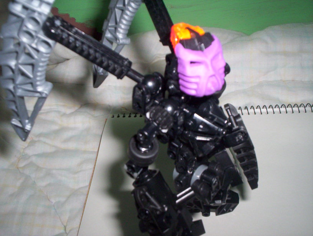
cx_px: 156
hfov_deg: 48.9
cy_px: 118
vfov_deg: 37.9
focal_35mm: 38
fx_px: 344
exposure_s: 1/60
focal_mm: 4.99
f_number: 4.5
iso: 140
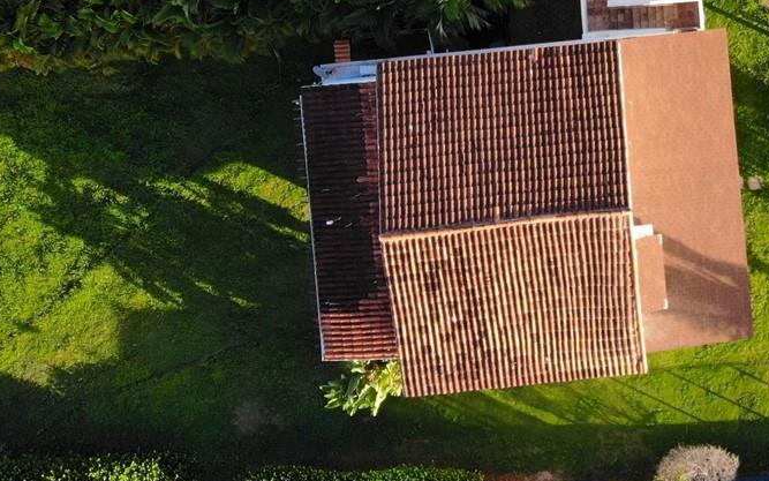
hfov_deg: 32.0
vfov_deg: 20.3
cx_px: 683
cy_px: -47
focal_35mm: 61
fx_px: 1279
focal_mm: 4.5
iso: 100
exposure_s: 1/279
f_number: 2.8
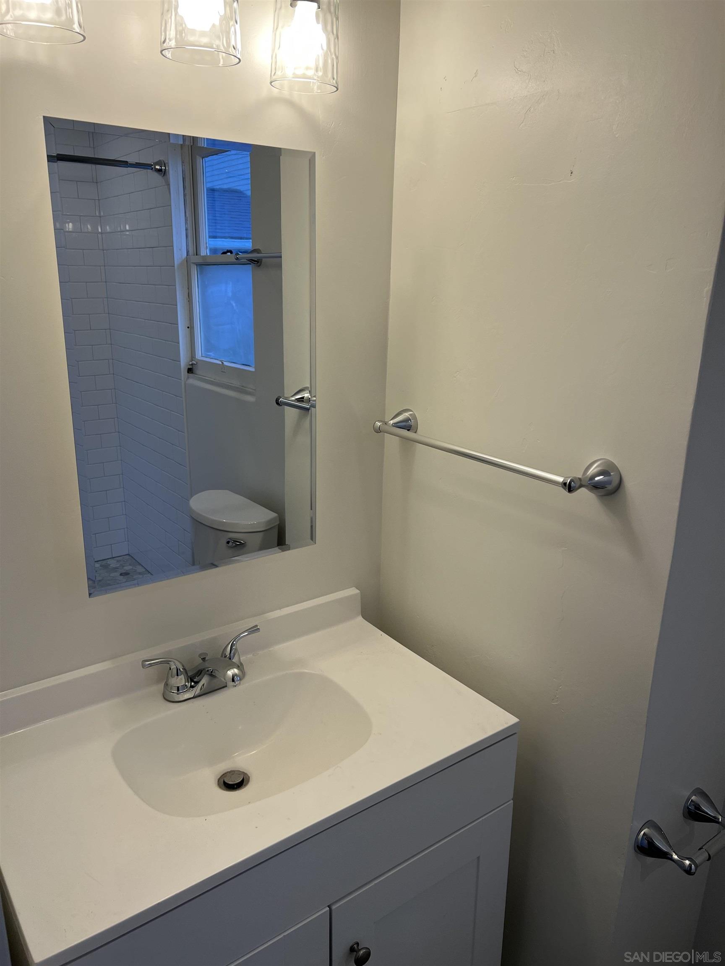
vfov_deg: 67.3
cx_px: 362
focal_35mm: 26
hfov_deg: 53.1
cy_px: 483
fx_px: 726
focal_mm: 5.7
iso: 40
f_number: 1.5
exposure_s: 1/268
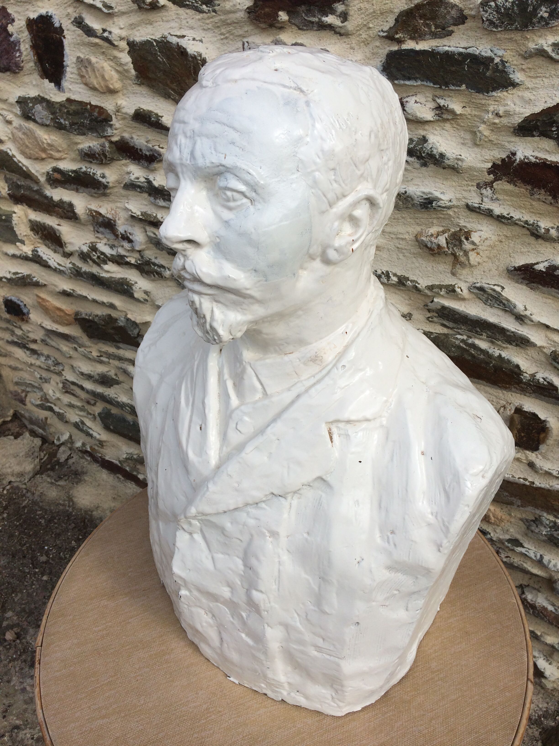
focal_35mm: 29
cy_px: 373
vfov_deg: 61.7
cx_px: 280
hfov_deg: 48.2
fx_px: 624
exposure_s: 1/3165
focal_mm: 4.15
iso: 32
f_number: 2.2
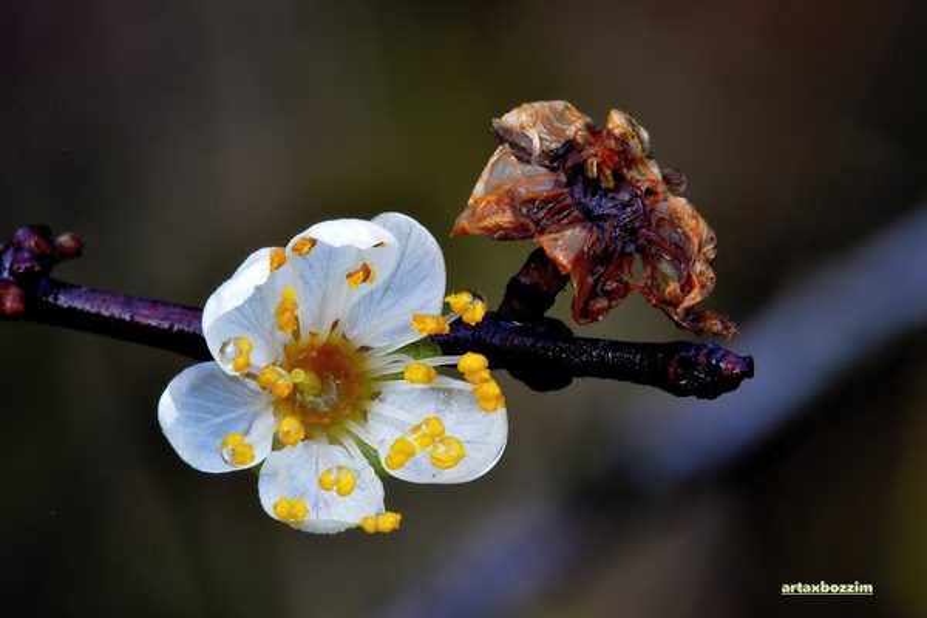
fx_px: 4635
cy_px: 309
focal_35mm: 180
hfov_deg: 11.4
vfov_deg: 7.6
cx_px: 464
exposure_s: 1
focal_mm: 180
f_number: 29
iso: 400
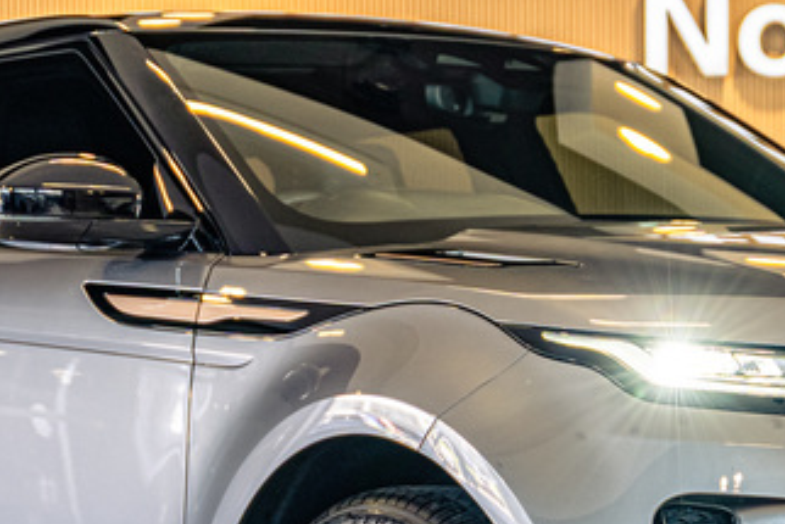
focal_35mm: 162
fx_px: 3534
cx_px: 438
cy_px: 370
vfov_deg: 8.5
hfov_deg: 12.7
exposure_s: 1/160
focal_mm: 51
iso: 400
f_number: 2.8
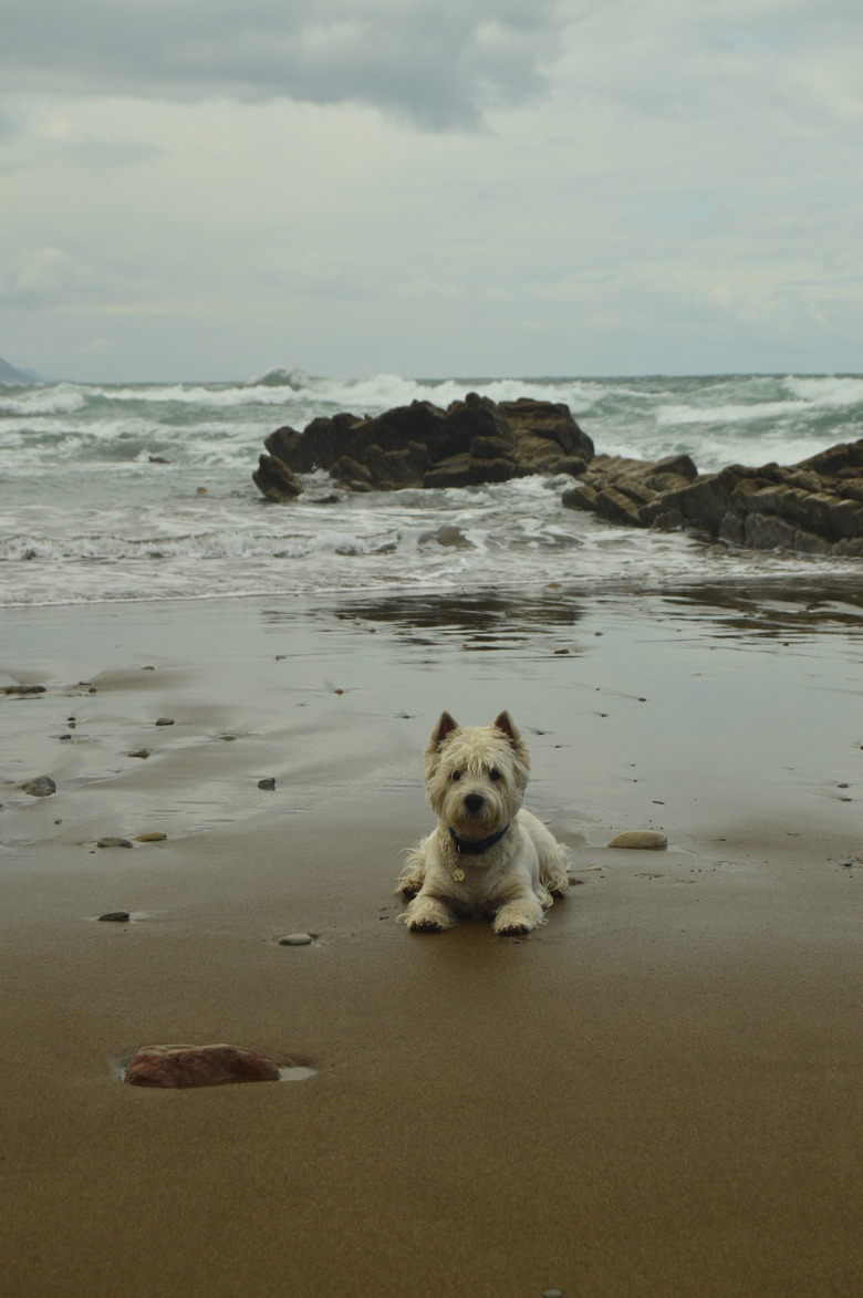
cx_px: 432
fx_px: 2972
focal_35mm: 82
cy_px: 649
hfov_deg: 16.5
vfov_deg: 24.6
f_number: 8
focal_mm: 55
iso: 200
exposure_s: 1/200
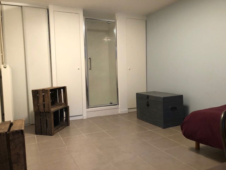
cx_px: 113
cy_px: 85
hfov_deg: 63.4
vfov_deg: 49.7
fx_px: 183
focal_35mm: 28
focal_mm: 3.99
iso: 80
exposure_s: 1/17
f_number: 1.8
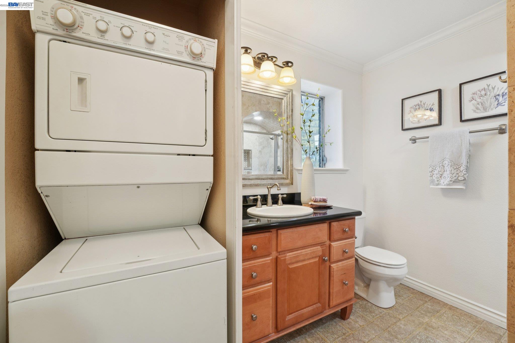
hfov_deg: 104.3
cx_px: 258
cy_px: 172
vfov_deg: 81.2
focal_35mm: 14
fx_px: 200
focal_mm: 14
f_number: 9
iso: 640
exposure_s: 1/30
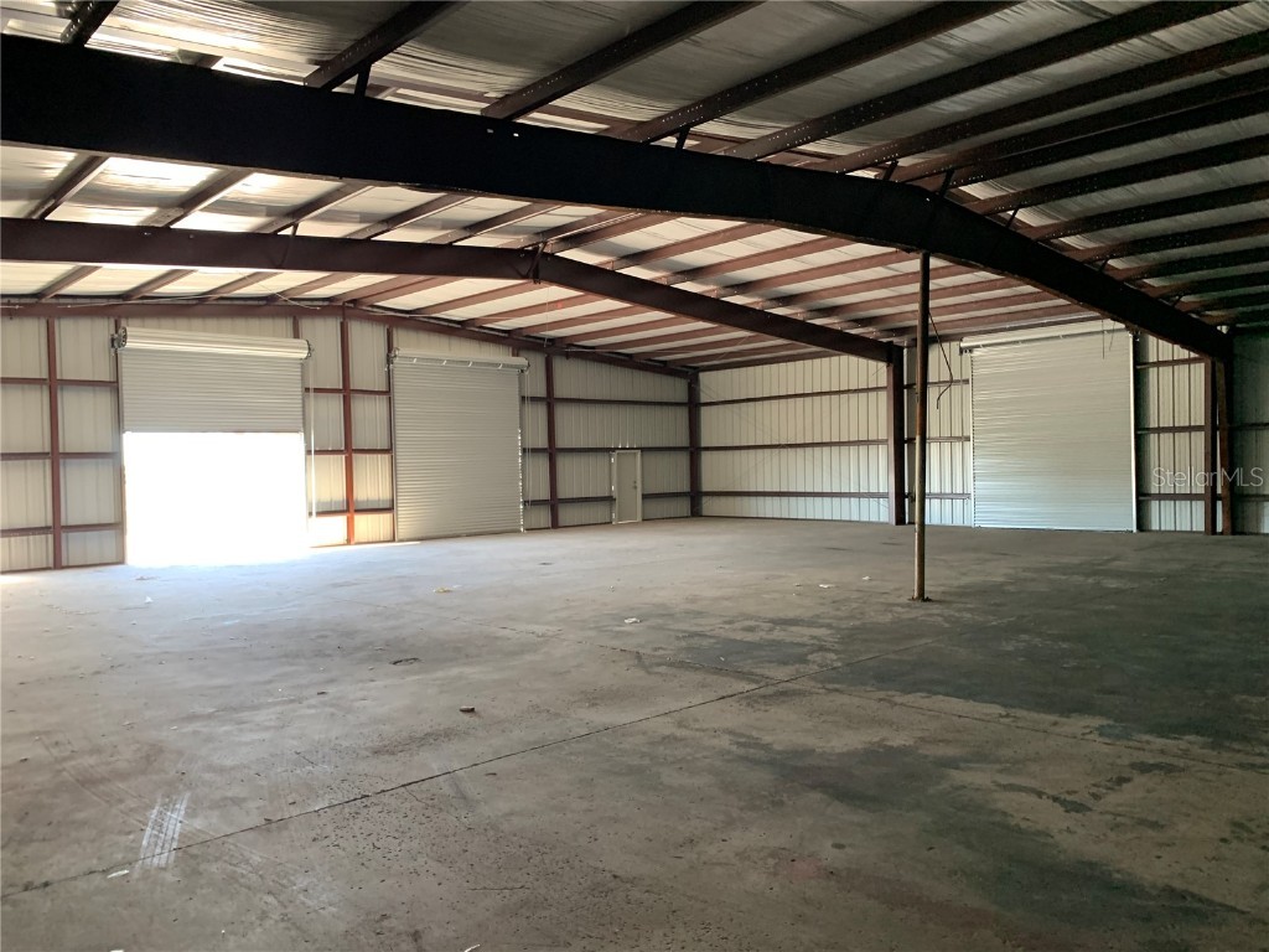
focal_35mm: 26
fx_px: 953
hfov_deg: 67.3
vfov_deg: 53.1
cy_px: 476
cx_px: 634
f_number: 1.8
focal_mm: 4.25
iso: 160
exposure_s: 1/60
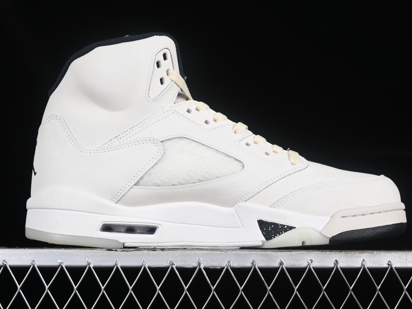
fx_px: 976
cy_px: 155
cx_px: 211
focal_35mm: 82
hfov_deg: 23.8
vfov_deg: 18.0
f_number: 8
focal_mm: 50
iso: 160
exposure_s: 1/100
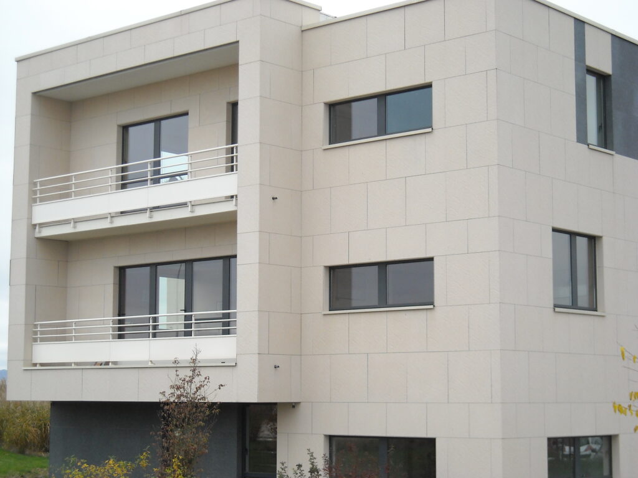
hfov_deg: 25.7
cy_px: 239
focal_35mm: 76
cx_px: 319
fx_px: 1401
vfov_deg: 19.4
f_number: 3.9
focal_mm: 12.3
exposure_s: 1/250
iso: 113
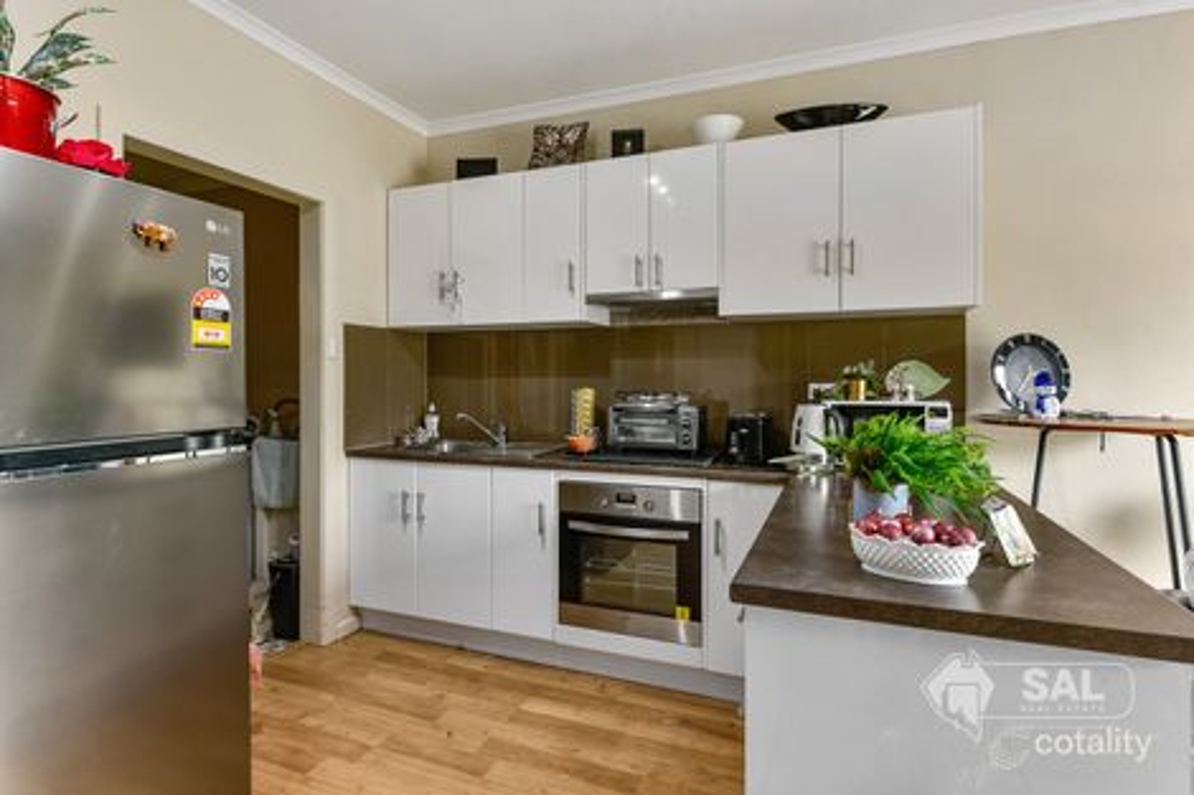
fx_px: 597
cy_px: 398
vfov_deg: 67.3
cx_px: 597
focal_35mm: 18
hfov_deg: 90.0
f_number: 11
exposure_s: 1/4
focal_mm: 18
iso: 125
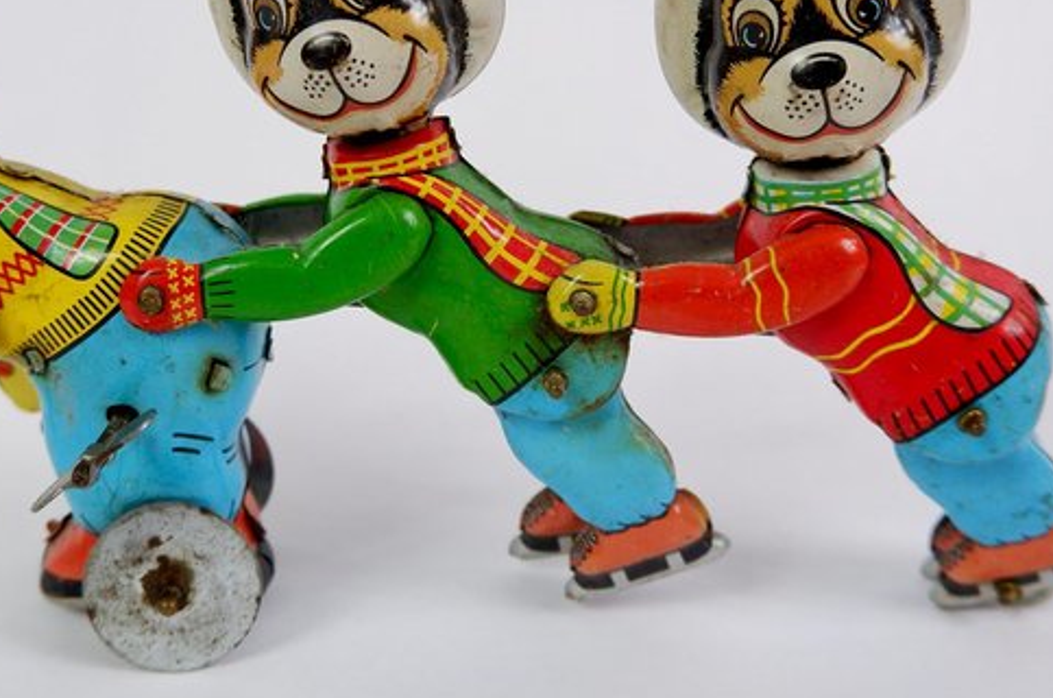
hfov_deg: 55.6
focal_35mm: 34
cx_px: 432
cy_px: 243
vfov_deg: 38.4
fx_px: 993
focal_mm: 15
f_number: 3.5
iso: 200
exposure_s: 1/60
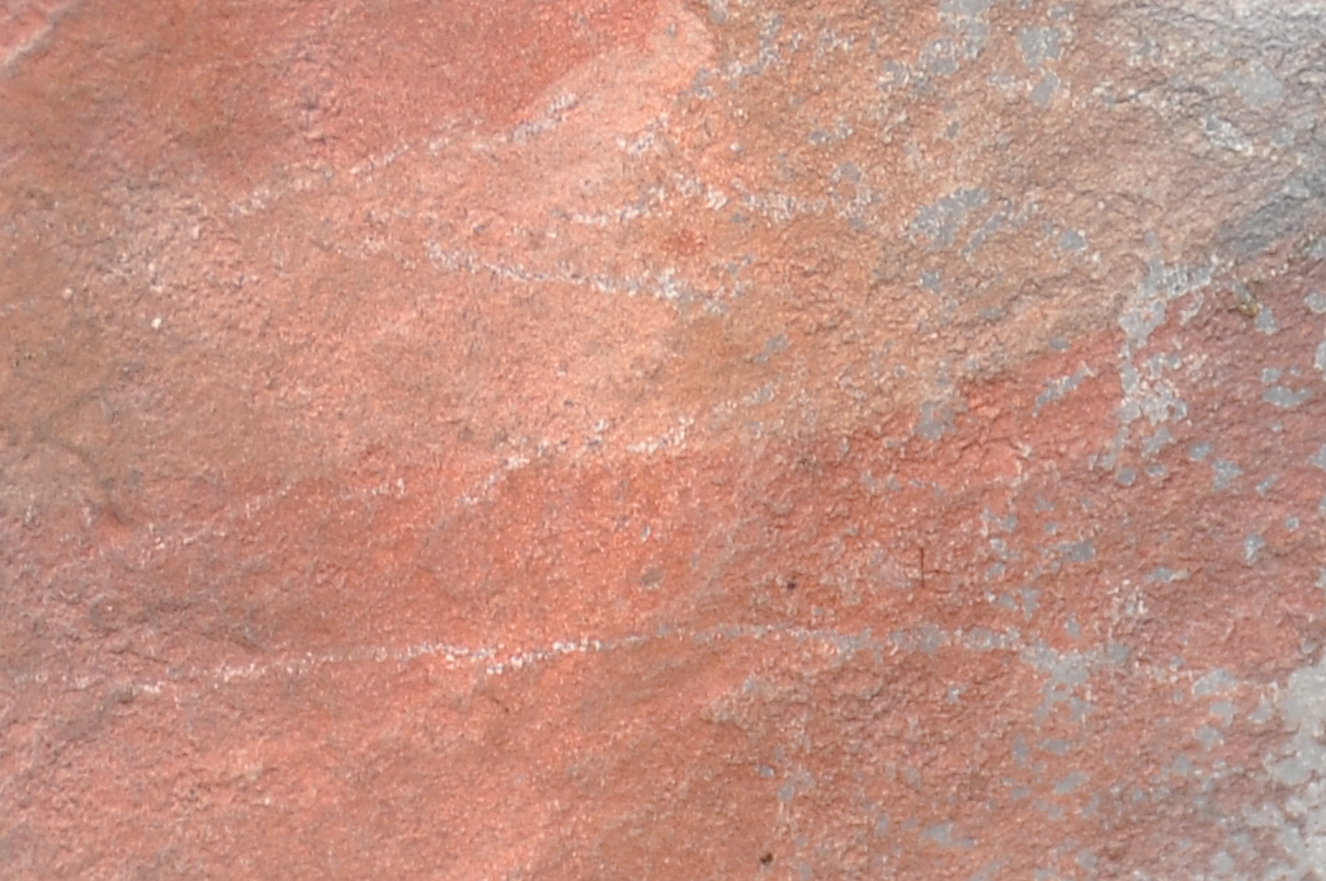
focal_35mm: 646
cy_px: 458
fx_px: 23766
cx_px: 622
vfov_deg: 2.1
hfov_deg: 3.2
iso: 200
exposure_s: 1/100
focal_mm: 105
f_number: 5.3
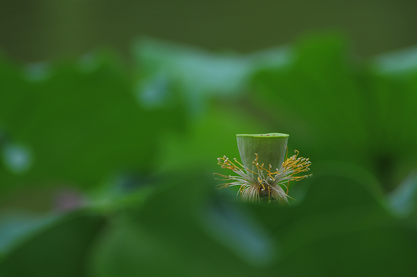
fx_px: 5207
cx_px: 208
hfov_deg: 4.6
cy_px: 138
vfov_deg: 3.0
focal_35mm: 450
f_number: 9
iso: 200
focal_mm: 300
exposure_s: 1/160
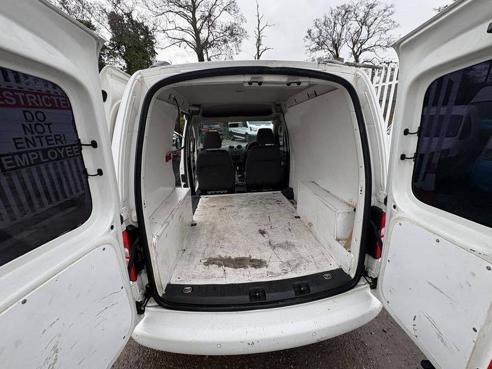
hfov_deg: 102.1
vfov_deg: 85.7
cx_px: 246
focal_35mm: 14
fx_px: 199
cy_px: 184
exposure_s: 1/318
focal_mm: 2.22
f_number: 2.2
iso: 64
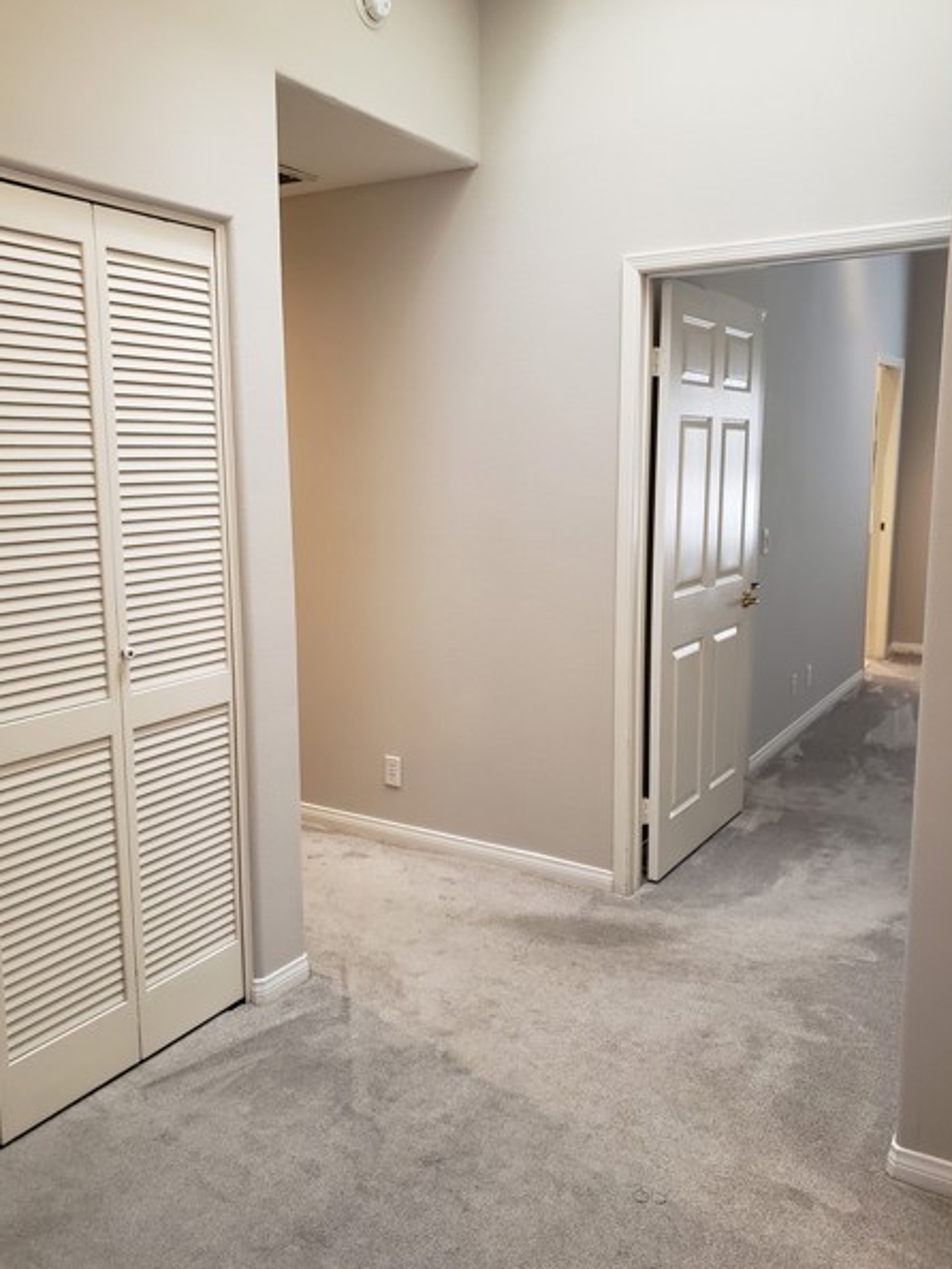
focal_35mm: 28
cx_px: 461
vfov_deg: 63.4
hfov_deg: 49.8
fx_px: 1026
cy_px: 643
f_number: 1.5
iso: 250
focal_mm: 4.3
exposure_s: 1/60
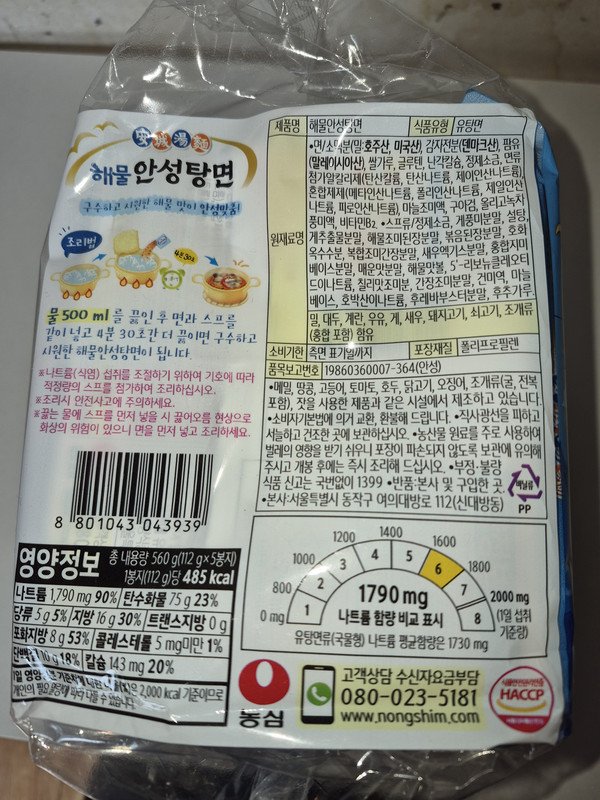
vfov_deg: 73.9
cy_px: 400
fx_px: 532
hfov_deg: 58.9
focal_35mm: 23
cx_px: 300
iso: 25
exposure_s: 1/463
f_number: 1.8
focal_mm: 5.4
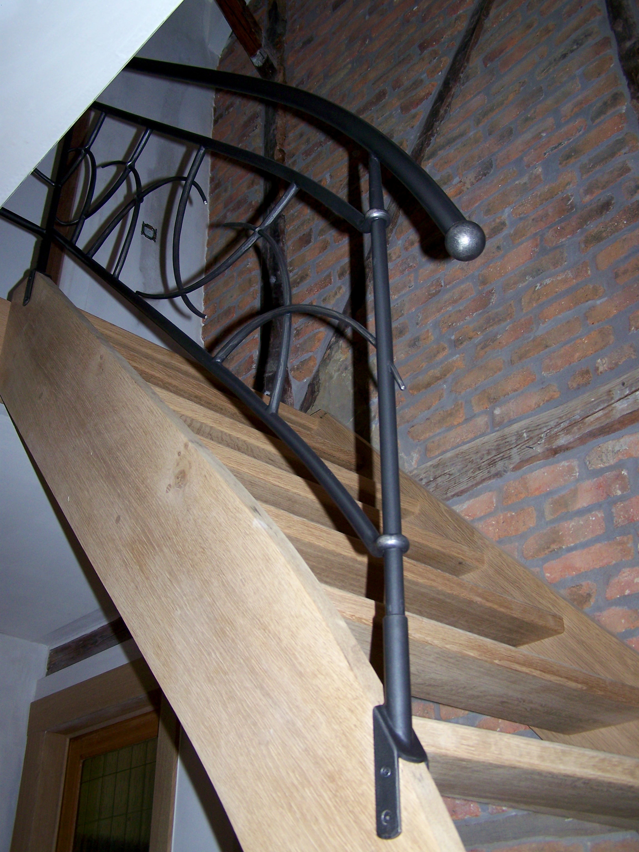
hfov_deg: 37.7
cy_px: 426
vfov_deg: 49.0
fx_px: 935
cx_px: 320
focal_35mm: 38
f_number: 2.8
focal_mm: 6.3
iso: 80
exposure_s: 1/60
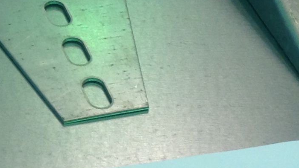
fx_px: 1118
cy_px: 46
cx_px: 6
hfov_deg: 15.0
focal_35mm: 141
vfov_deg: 8.6
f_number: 2.4
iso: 50
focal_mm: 4.28
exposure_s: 1/17
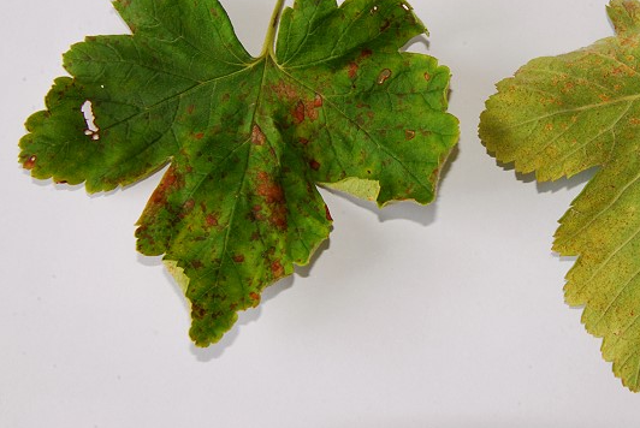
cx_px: 488
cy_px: 105
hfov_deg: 18.4
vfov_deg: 12.4
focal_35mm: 110
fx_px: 1958
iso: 200
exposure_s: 1
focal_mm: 48
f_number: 29
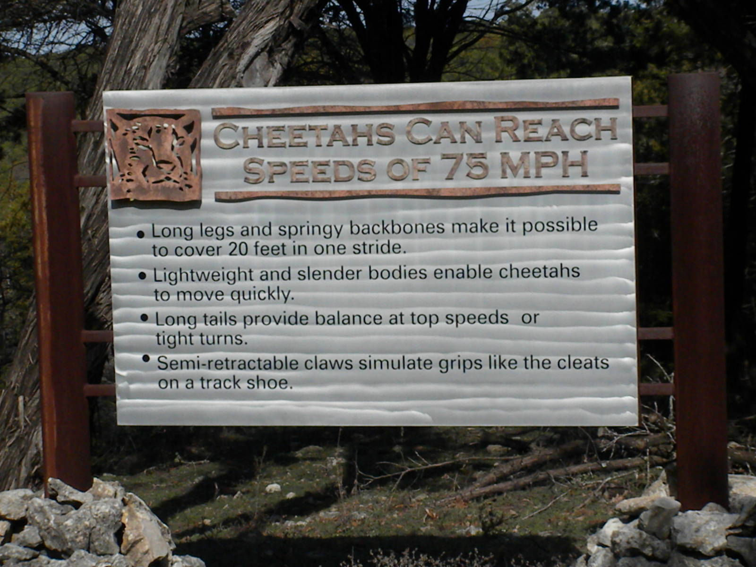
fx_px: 2599
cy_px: 284
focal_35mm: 119
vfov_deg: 12.5
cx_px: 378
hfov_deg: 16.6
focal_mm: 21
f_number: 14
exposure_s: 1/805
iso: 640
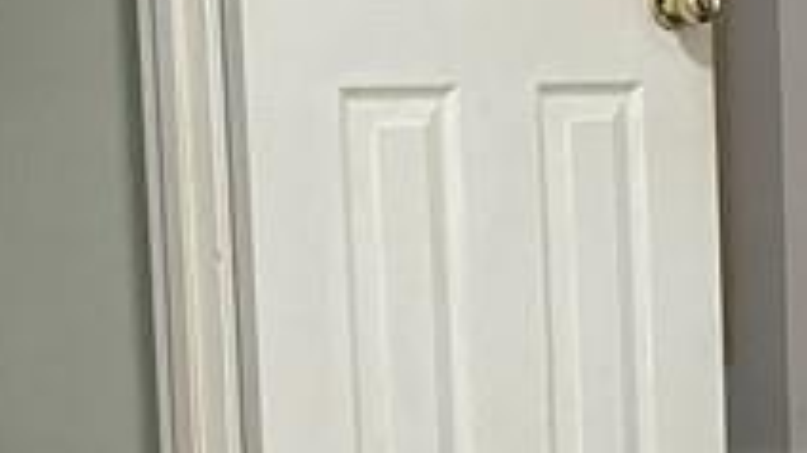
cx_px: 1252
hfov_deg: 14.5
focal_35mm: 137
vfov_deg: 8.8
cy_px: 426
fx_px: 2930
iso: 250
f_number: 1.6
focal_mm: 4.2
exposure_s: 1/60
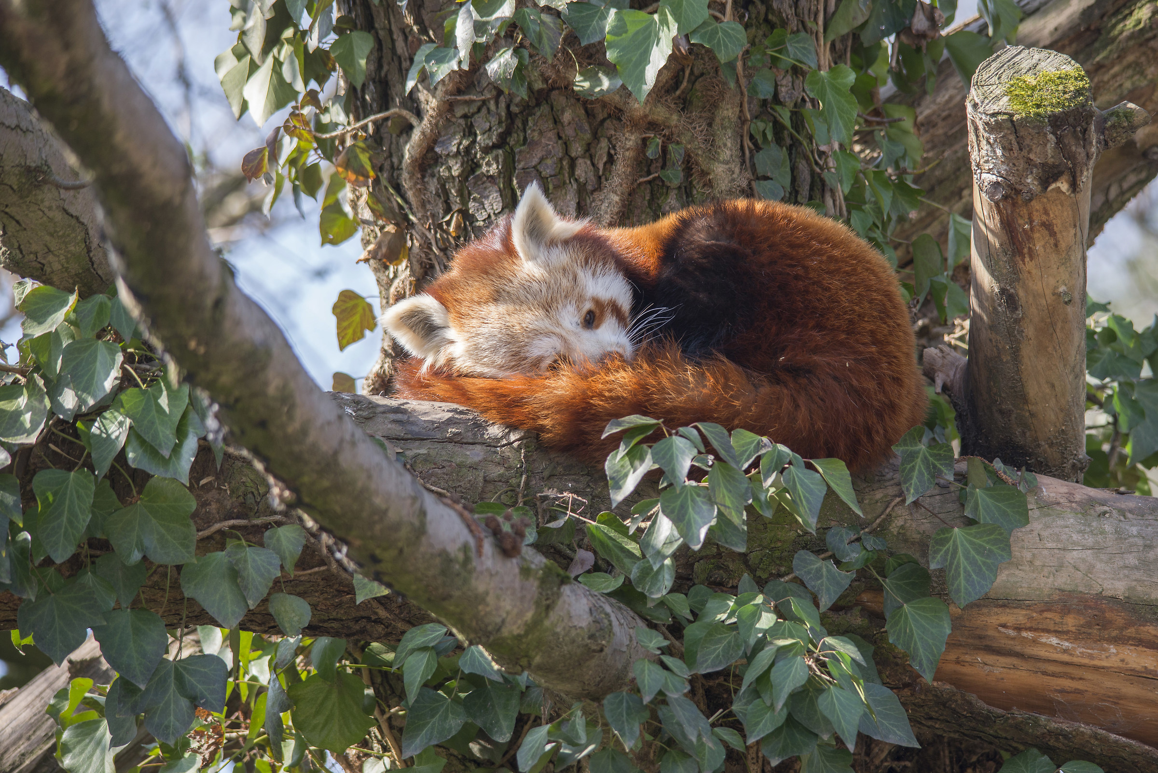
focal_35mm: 290
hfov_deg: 7.1
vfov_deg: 4.7
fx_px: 9331
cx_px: 579
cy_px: 386
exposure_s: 1/160
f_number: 6
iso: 200
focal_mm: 290
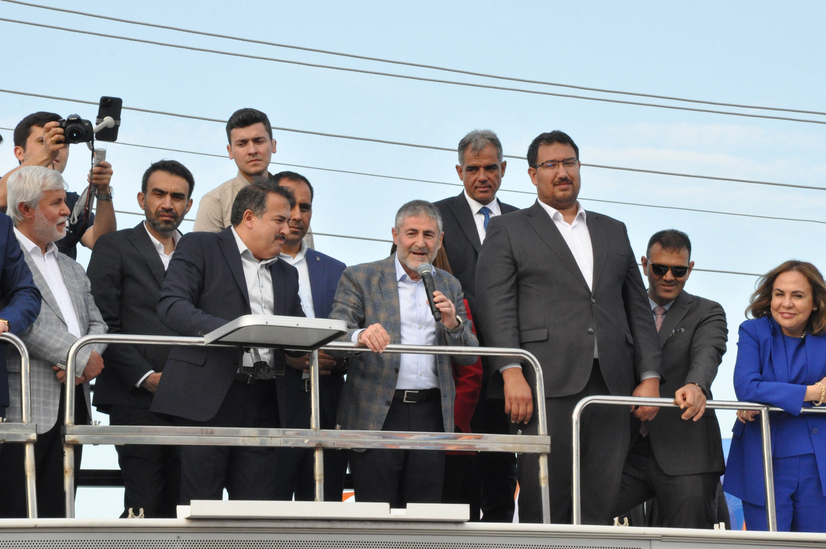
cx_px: 413
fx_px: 3609
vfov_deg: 8.7
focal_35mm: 158
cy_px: 274
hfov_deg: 13.1
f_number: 20
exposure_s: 1/200
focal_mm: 105
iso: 1600
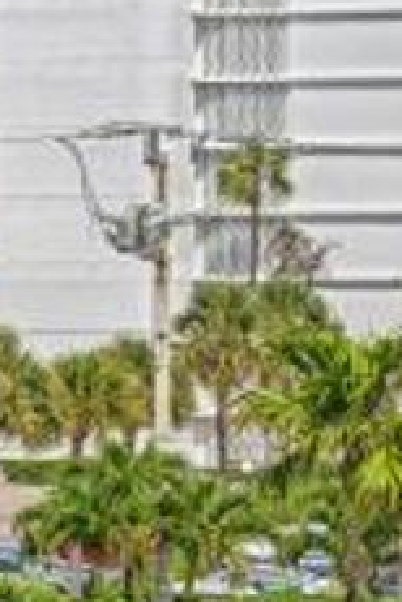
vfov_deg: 8.0
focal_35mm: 259
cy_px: 318
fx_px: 4338
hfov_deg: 5.3
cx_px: -107
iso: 100
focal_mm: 120
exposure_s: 1/250
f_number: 11
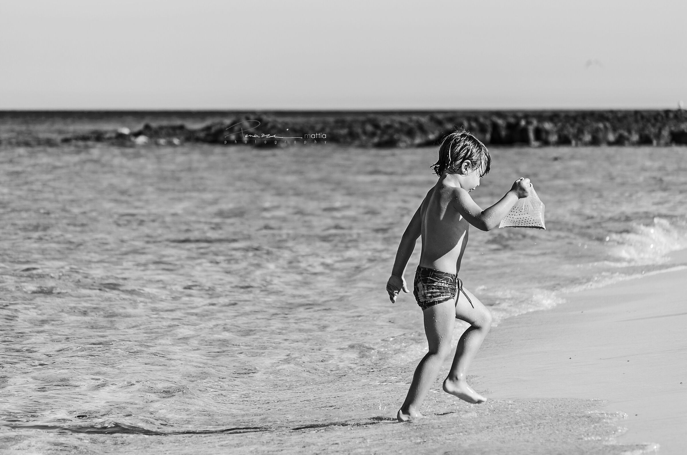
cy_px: 228
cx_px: 344
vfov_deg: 6.8
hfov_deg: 10.2
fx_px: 3856
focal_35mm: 202
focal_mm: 135
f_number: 5.6
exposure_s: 1/500
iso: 100
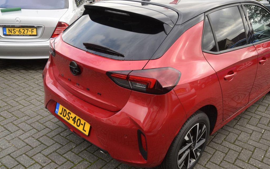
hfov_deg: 54.6
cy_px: 89
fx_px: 261
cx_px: 135
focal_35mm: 36
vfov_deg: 35.8
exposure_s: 1/160
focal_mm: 23
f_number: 6.3
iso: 400
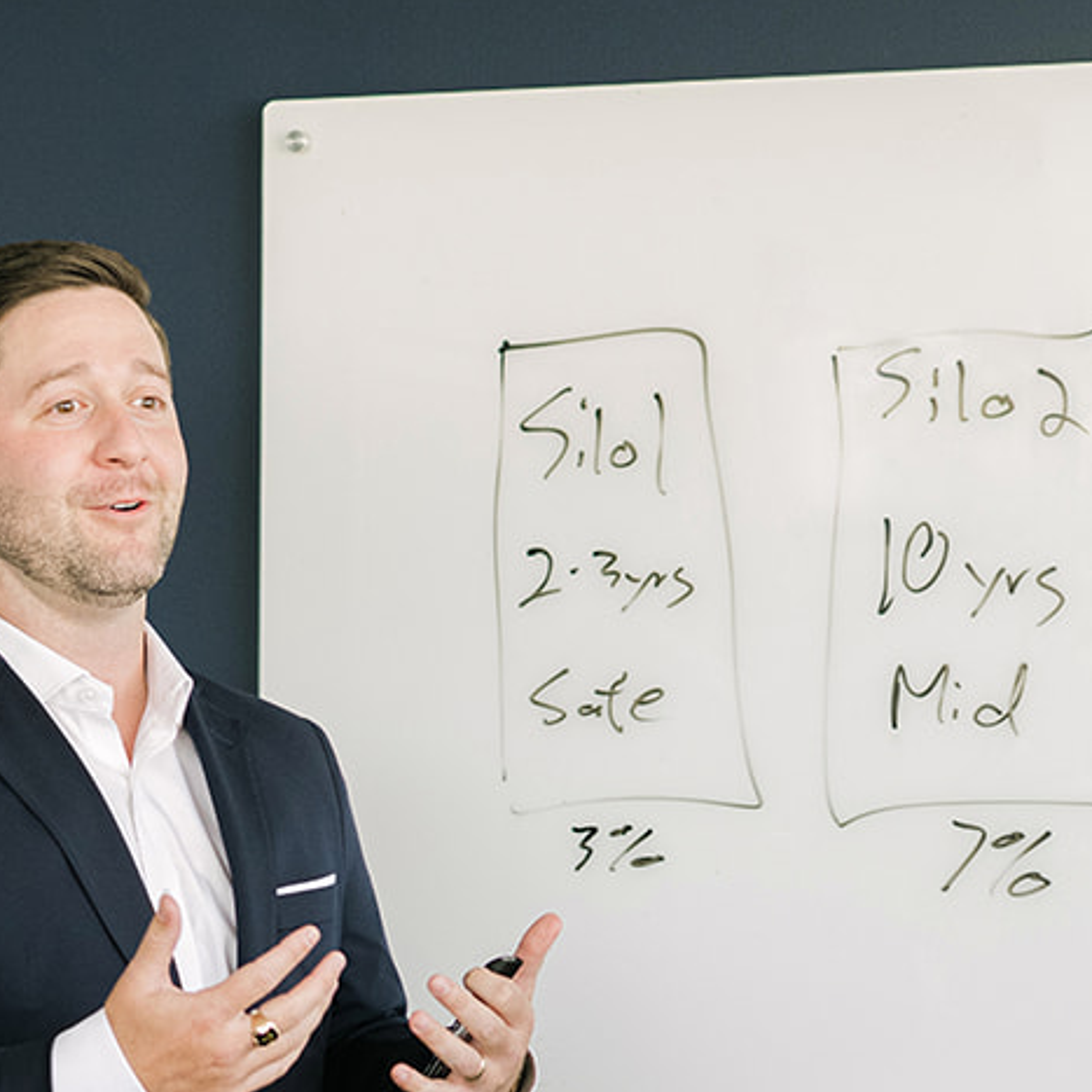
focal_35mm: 102
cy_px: 1263
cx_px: 242
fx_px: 3640
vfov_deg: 16.4
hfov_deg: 16.9
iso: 640
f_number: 2.8
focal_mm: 35
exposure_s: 1/200
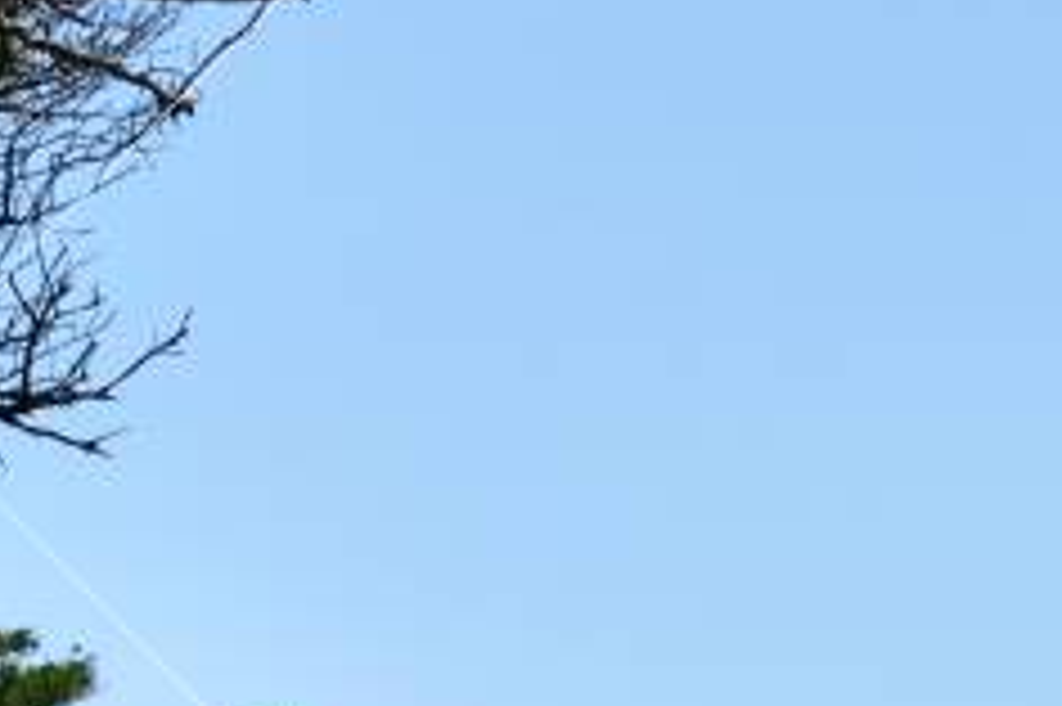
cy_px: 1066
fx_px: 9256
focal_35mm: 314
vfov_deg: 4.3
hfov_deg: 6.5
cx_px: 1539
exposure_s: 1/500
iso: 180
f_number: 8
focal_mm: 38
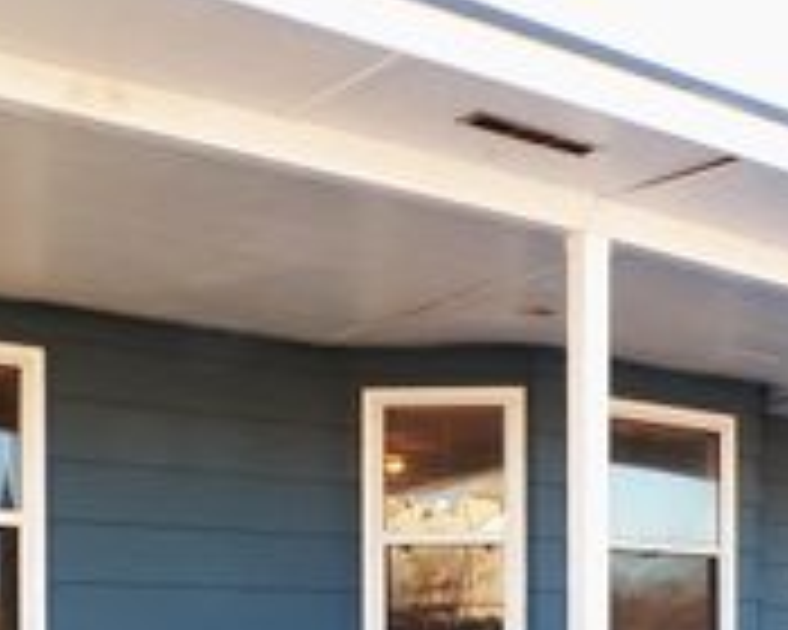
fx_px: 1563
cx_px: 644
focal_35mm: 67
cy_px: 686
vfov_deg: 21.7
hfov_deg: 27.7
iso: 100
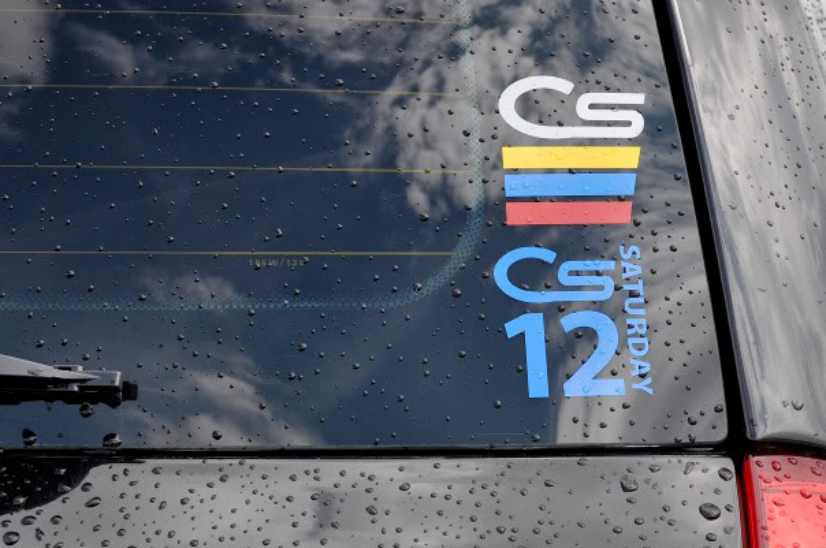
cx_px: 528
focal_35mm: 61
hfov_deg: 32.7
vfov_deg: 22.2
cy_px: 282
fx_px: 1398
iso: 200
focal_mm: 24
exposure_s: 1/250
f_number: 8
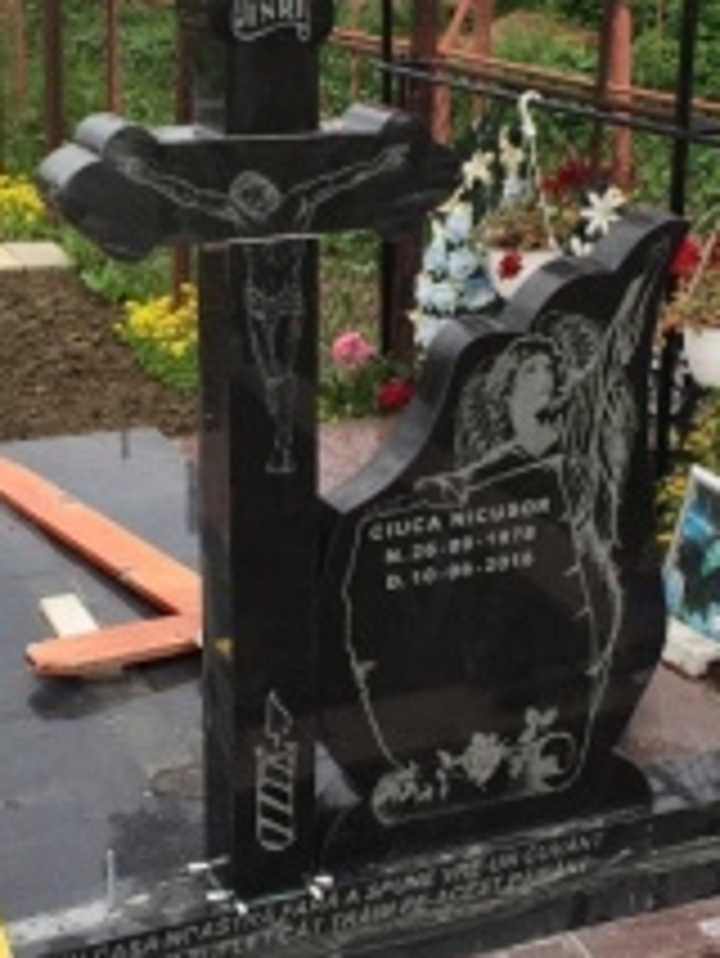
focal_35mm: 61
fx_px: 1690
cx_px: 306
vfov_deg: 31.7
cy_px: 441
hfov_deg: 24.0
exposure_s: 1/760
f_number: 2.2
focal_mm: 4.15
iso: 32
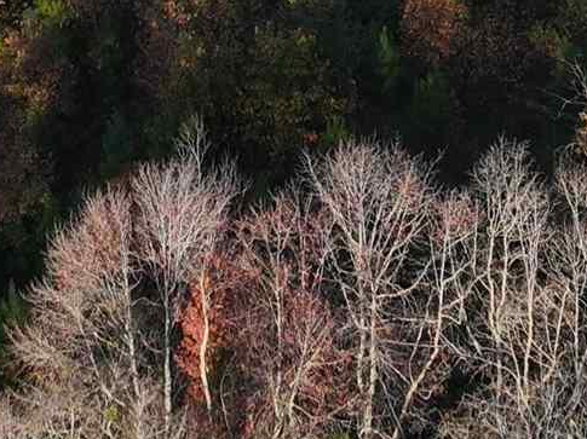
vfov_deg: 8.1
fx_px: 2576
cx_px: 410
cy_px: -932
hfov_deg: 13.0
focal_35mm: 152
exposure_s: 1/1250
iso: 200
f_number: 2.8
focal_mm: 12.29
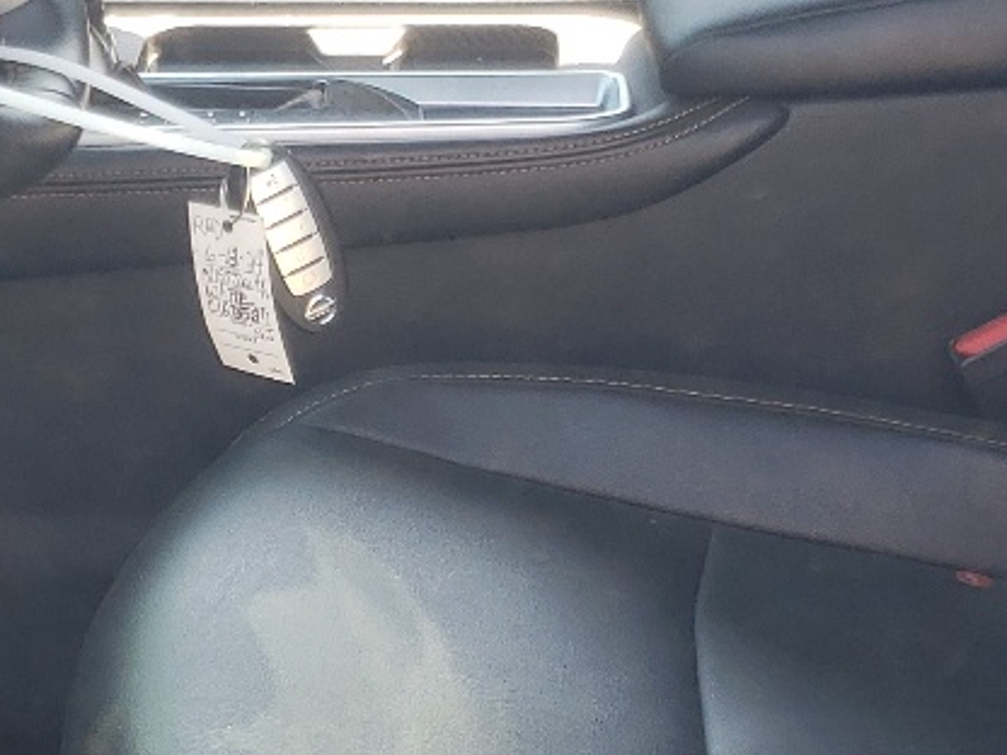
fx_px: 2909
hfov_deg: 19.6
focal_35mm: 100
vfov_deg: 14.8
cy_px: 404
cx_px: 460
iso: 50
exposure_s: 1/179
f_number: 1.5
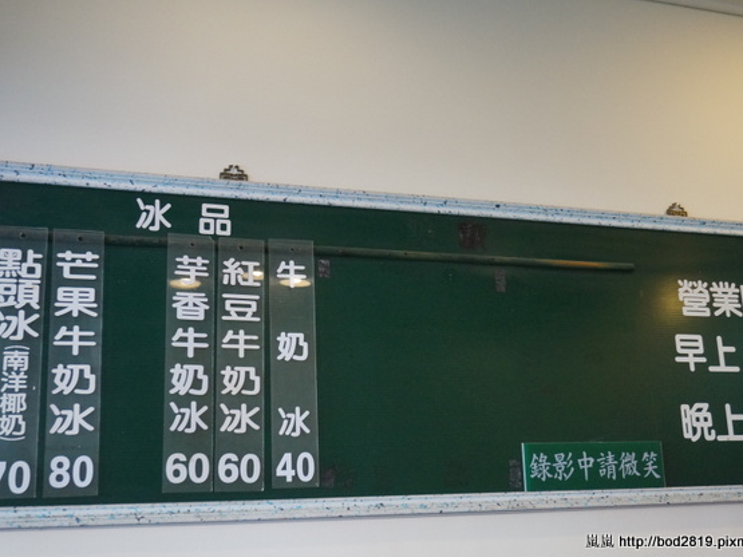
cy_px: 283
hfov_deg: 45.2
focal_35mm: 42
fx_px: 892
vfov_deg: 34.7
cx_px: 408
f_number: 4.5
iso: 2000
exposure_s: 1/160
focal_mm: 25
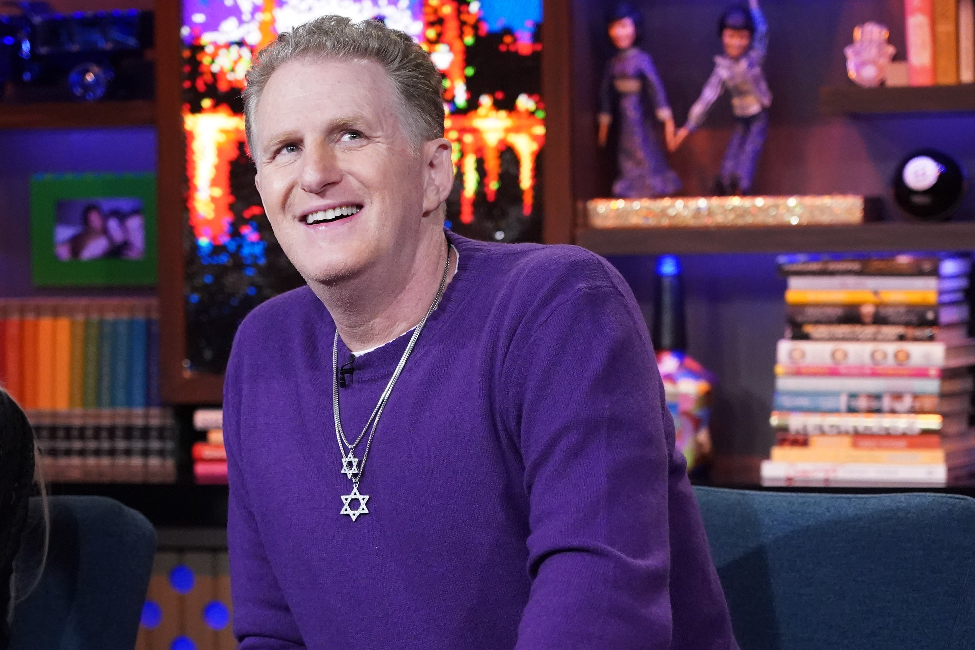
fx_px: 2600
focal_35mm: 96
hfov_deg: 21.2
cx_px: 488
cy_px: 325
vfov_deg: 14.3
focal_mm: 96
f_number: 4
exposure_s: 1/160
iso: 8000
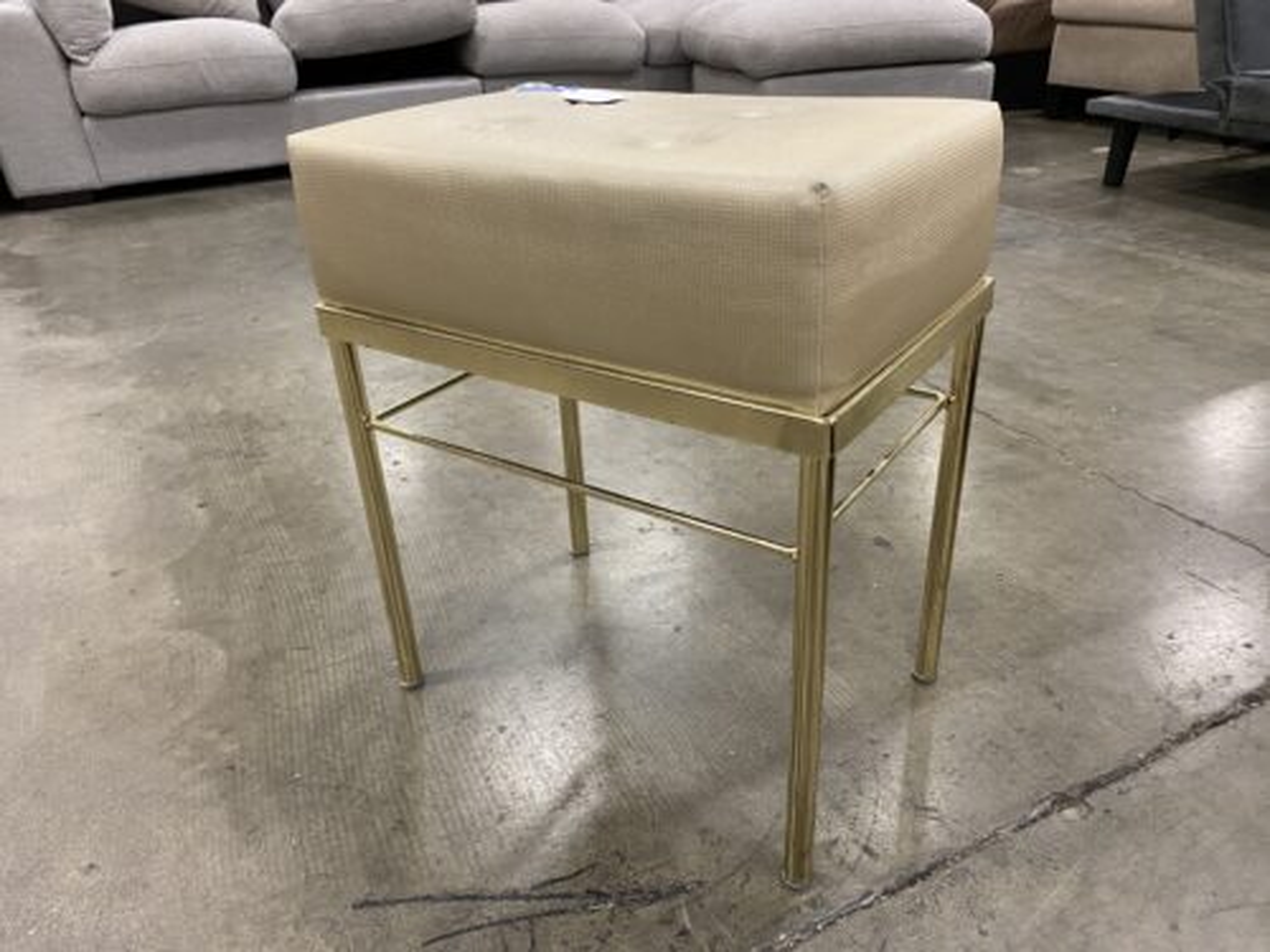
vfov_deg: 53.1
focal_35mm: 26
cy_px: 476
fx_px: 954
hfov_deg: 67.3
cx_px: 635
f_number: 1.8
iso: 250
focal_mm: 4.25
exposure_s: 1/60
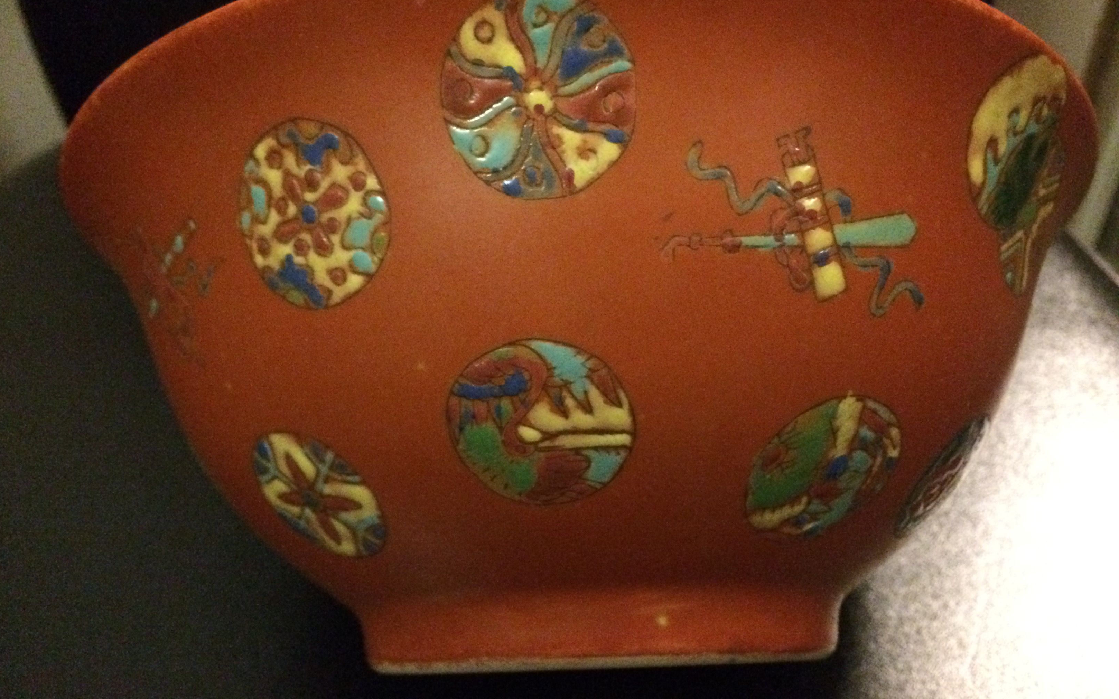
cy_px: 325
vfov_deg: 40.6
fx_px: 945
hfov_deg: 61.2
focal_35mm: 31
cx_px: 555
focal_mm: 4.15
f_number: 2.2
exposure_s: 1/17
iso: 1250
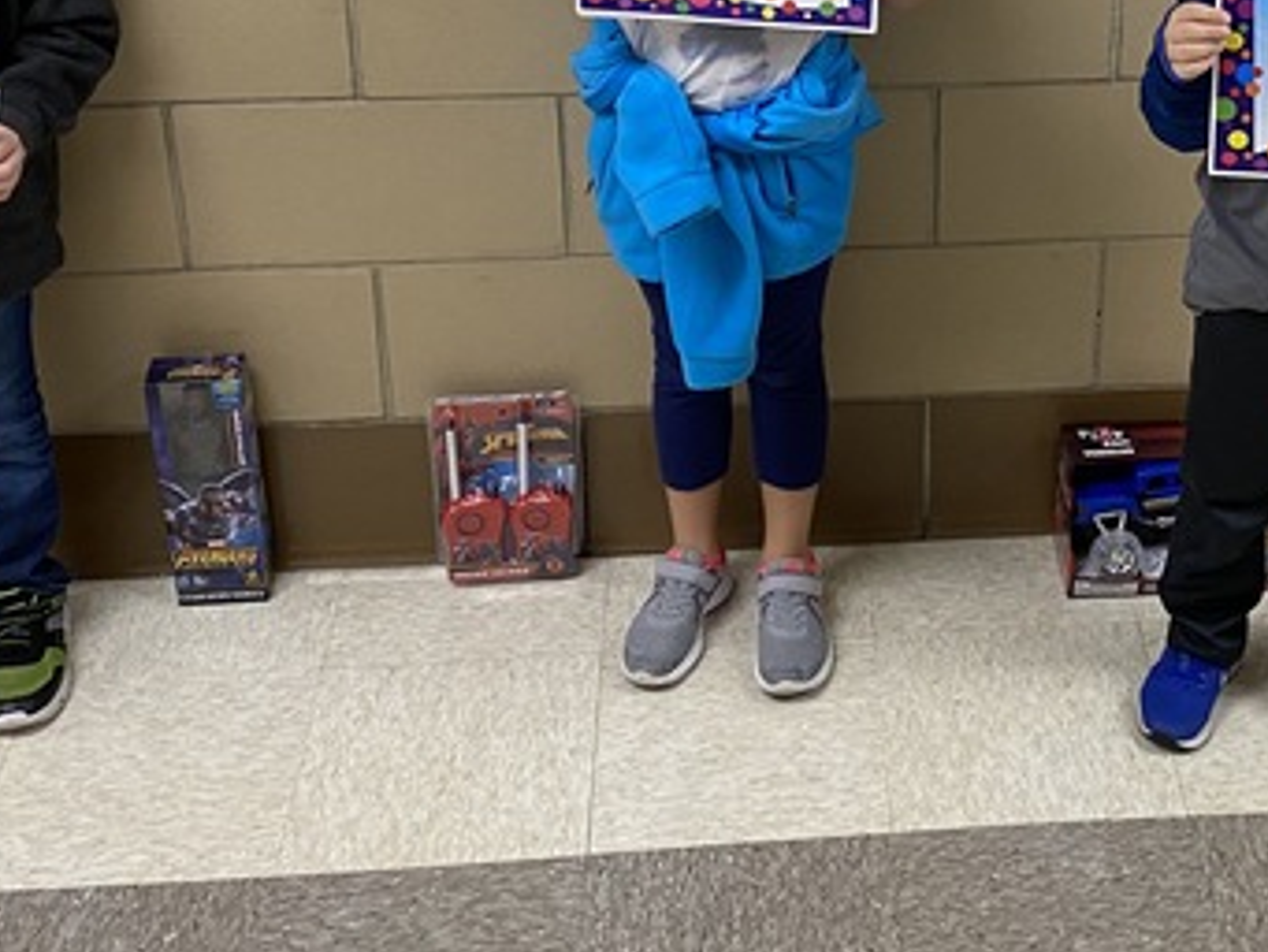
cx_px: 956
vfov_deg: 23.4
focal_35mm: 61
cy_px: 82
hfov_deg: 31.1
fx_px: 2235
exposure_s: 1/60
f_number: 1.8
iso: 100
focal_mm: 4.25
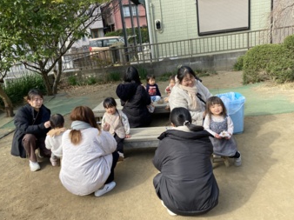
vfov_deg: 48.2
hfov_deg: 61.7
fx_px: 246
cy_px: 112
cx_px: 146
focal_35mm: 29
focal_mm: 3.99
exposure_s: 1/403
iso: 20
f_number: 1.8
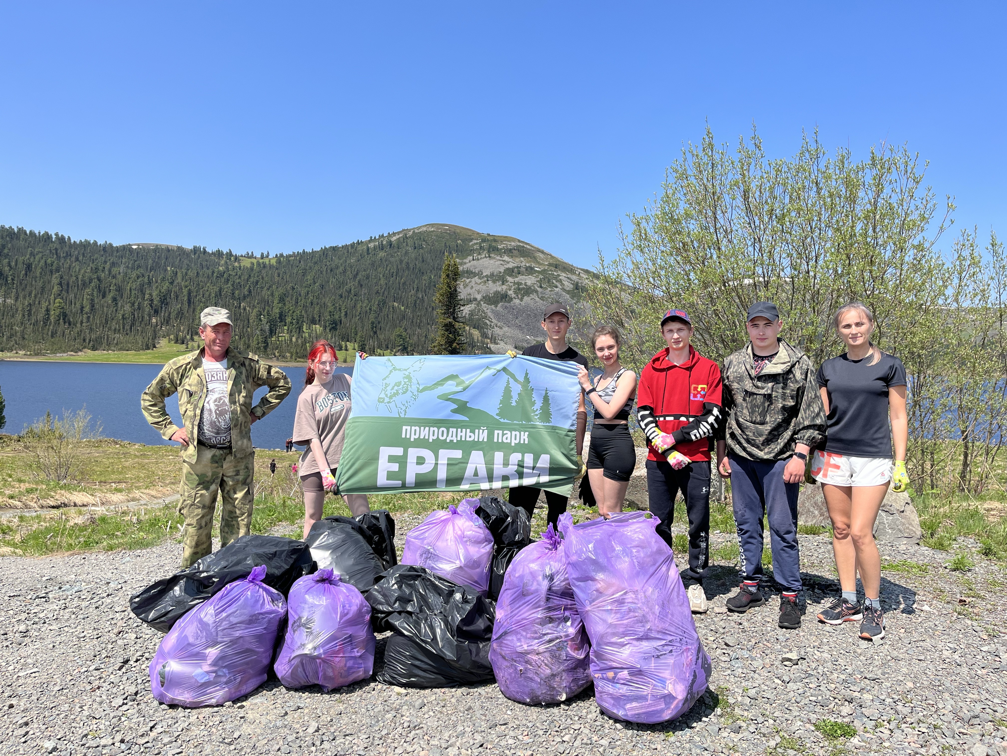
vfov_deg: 53.1
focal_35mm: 26
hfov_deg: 67.3
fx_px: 756
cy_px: 378
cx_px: 504
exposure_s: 1/2825
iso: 50
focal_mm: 5.1
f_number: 1.6
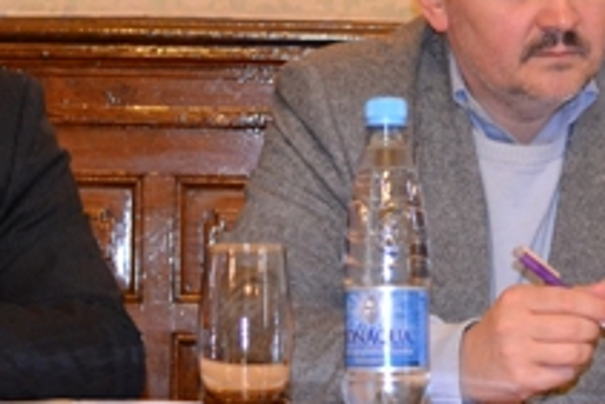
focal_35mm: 153
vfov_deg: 9.0
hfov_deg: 13.3
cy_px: 175
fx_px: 2573
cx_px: 490
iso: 2500
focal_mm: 28
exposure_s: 1/60
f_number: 4.5
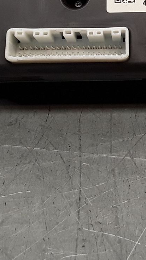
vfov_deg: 23.8
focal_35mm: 85
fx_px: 585
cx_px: 163
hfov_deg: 13.9
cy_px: -7
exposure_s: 1/100
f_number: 1.9
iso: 40
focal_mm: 2.91
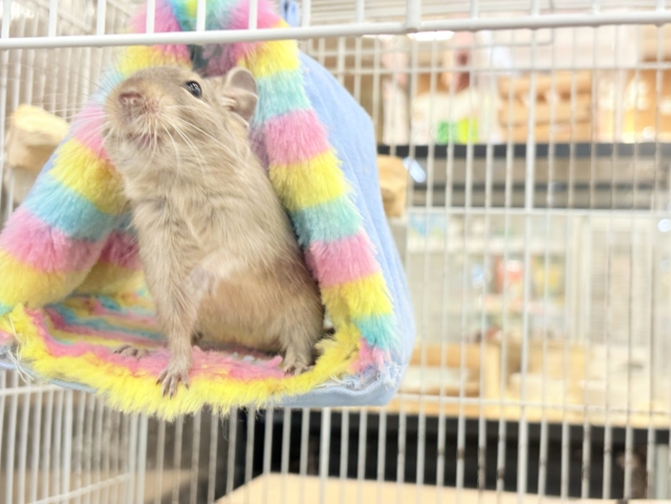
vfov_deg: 28.0
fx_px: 1008
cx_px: 336
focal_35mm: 52
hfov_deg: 36.8
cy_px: 252
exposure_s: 1/50
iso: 100
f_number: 1.6
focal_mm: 5.96
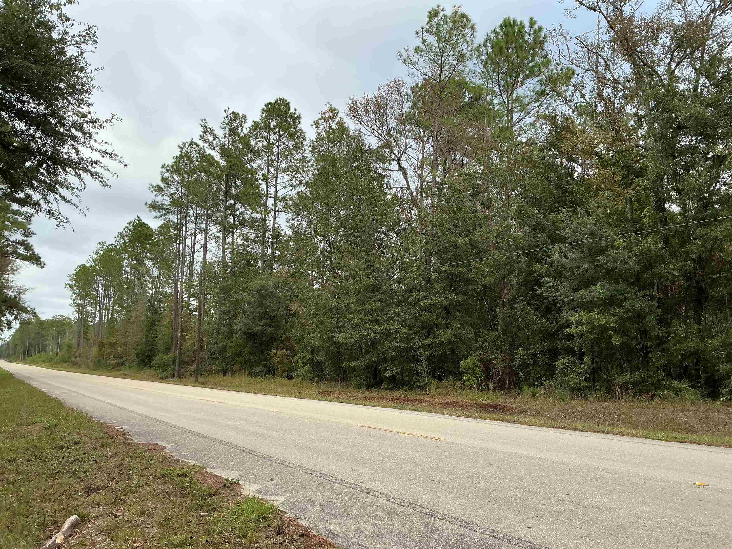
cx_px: 366
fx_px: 613
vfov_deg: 48.2
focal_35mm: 29
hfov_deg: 61.7
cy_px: 274
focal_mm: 3
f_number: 1.8
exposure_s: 1/816
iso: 25
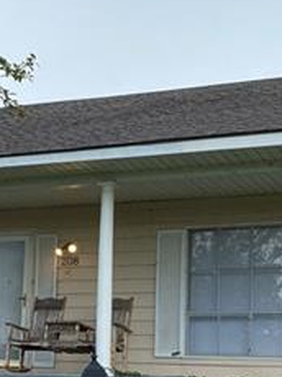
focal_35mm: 87
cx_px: 25
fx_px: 947
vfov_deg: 22.3
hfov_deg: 16.7
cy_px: 290
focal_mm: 4.25
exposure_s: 1/949
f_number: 1.8
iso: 32
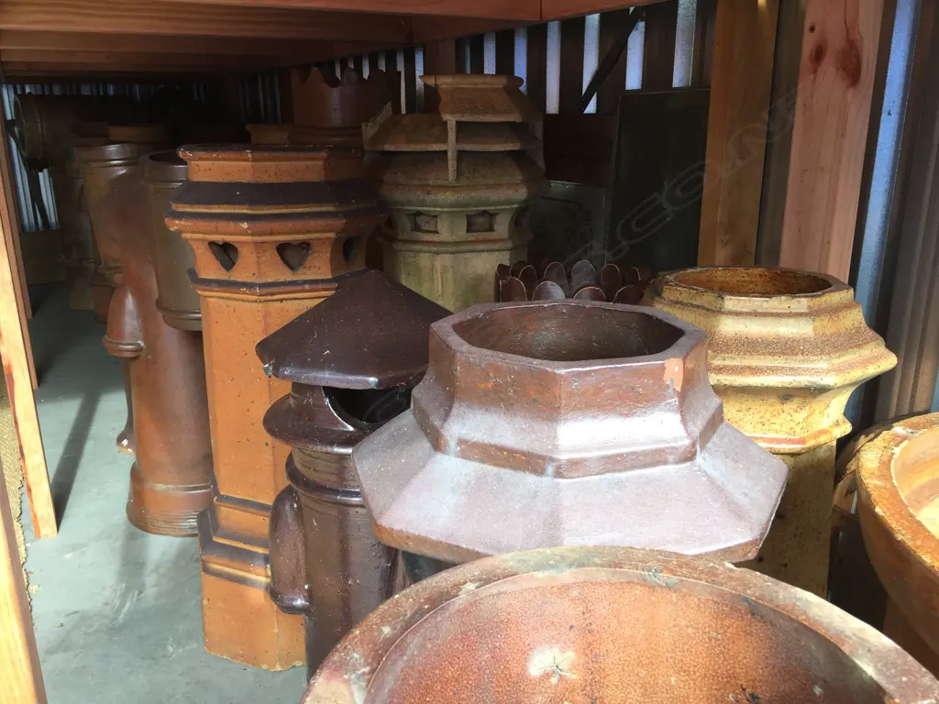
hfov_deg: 61.7
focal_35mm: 29
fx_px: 787
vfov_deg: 48.2
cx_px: 470
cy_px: 352
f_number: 2.2
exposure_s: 1/50
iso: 32
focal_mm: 4.15
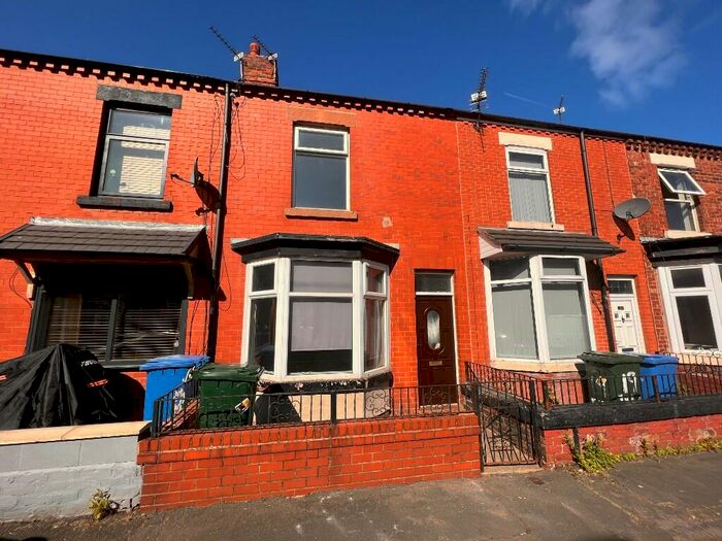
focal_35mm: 13
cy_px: 270
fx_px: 271
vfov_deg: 89.9
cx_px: 361
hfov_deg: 106.2
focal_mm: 1.57
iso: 32
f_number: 1.8
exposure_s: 1/2096
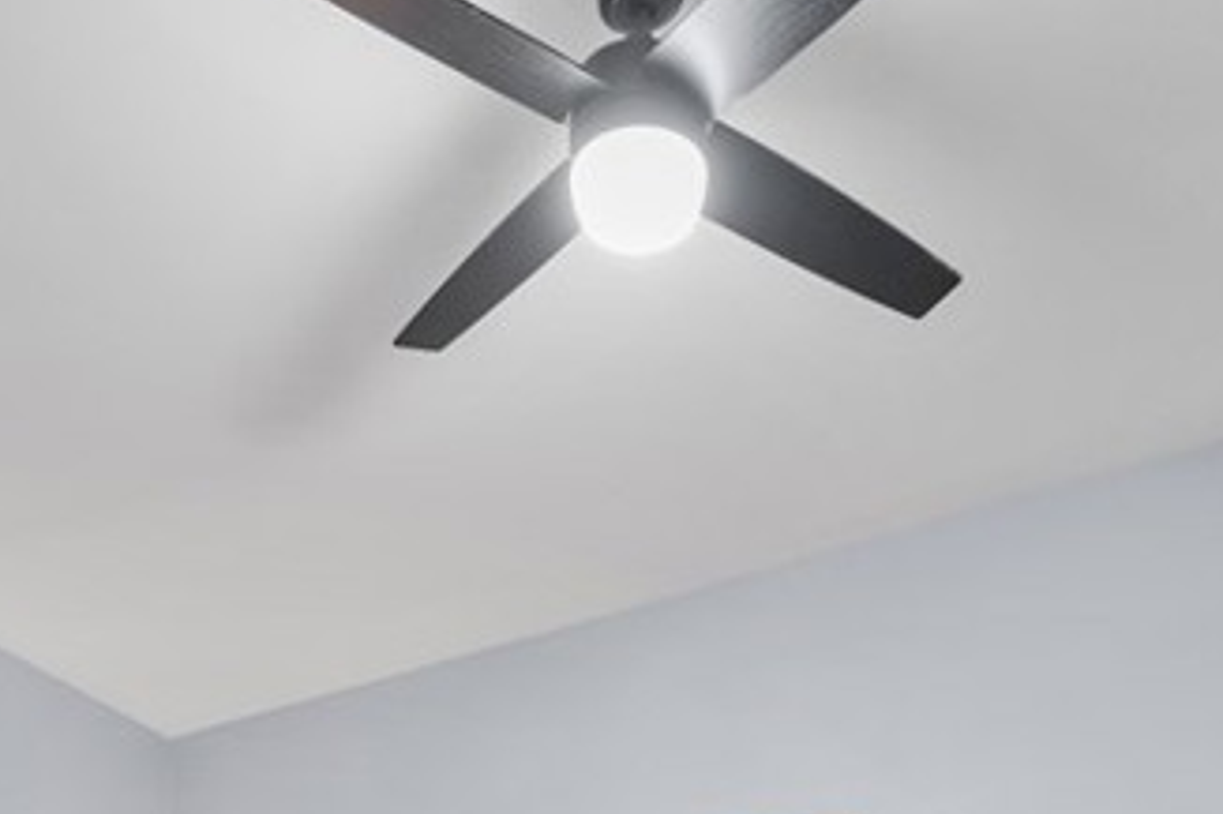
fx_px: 1494
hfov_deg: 44.5
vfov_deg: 24.0
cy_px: 1221
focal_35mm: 44
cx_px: 570
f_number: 8
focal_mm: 14
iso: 100
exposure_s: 1
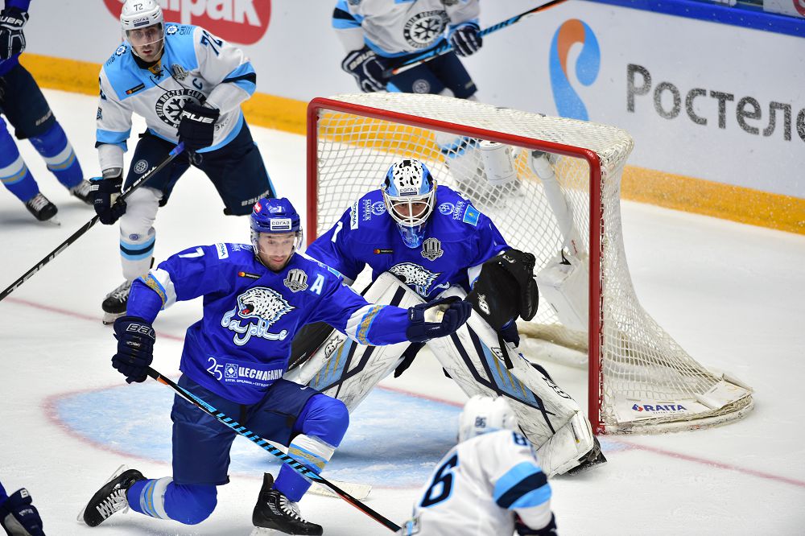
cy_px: 268
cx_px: 402
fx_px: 7600
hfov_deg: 6.1
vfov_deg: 4.0
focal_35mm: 340
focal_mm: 340
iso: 2500
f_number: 4
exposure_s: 1/800
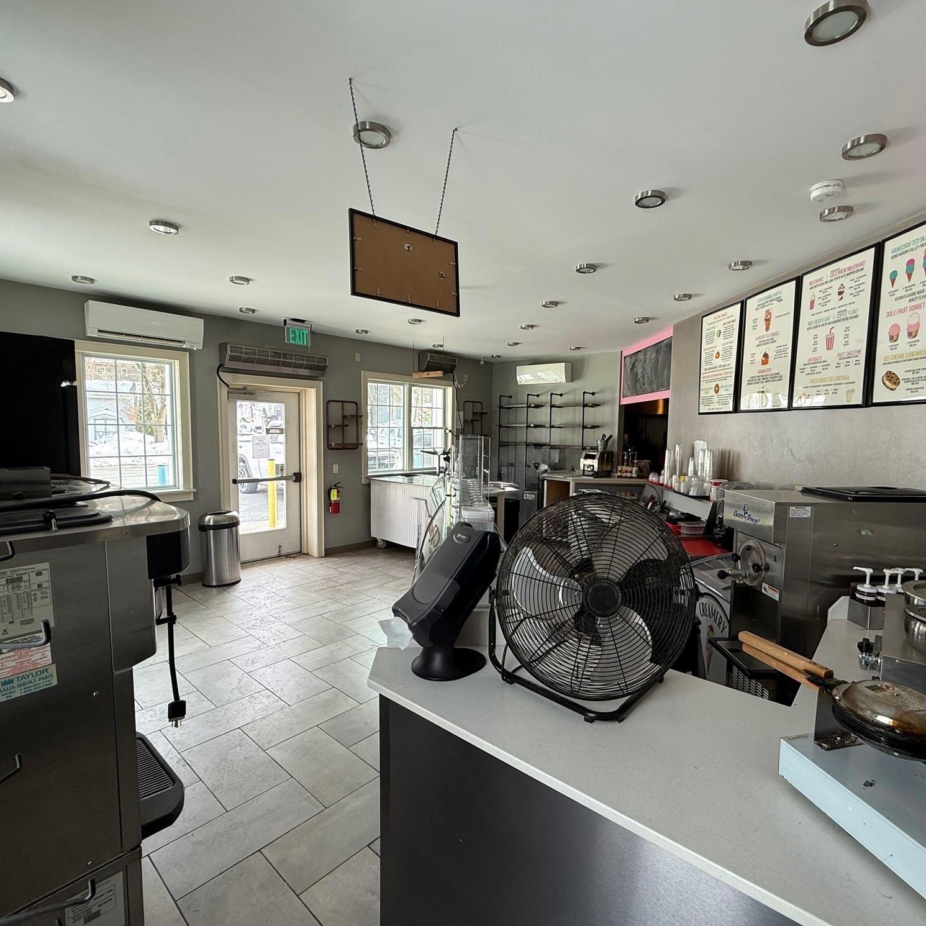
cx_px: 498
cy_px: 470
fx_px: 515
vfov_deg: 84.0
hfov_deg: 83.8
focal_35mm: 17
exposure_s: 1/99
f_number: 2.2
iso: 80
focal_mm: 2.22
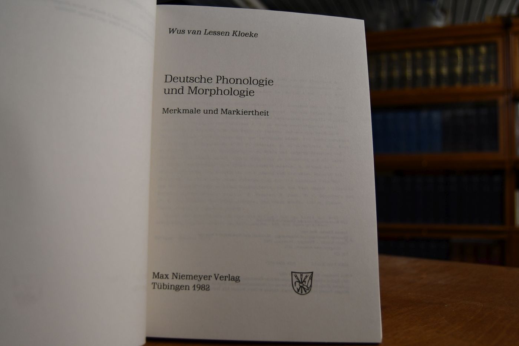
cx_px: 260
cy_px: 173
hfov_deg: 55.8
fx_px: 490
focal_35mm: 34
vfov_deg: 38.9
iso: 800
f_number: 3.8
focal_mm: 23
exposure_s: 1/250
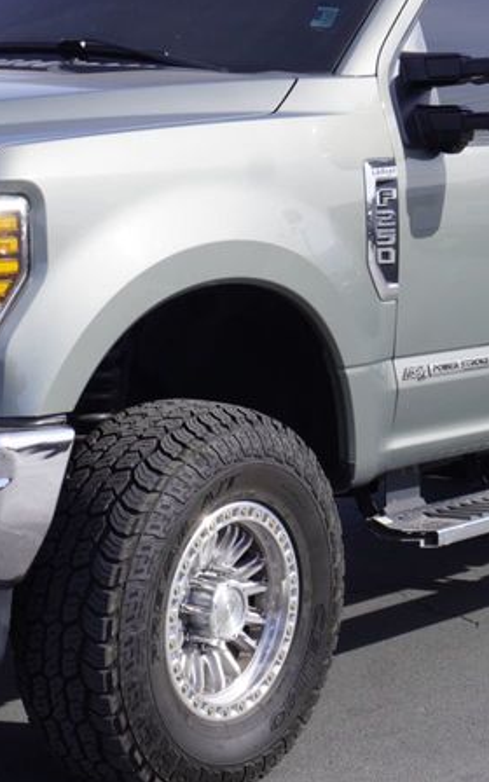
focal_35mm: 105
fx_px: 2239
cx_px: 187
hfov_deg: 12.5
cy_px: 335
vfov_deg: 19.8
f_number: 10
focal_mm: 30
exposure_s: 1/125
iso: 100
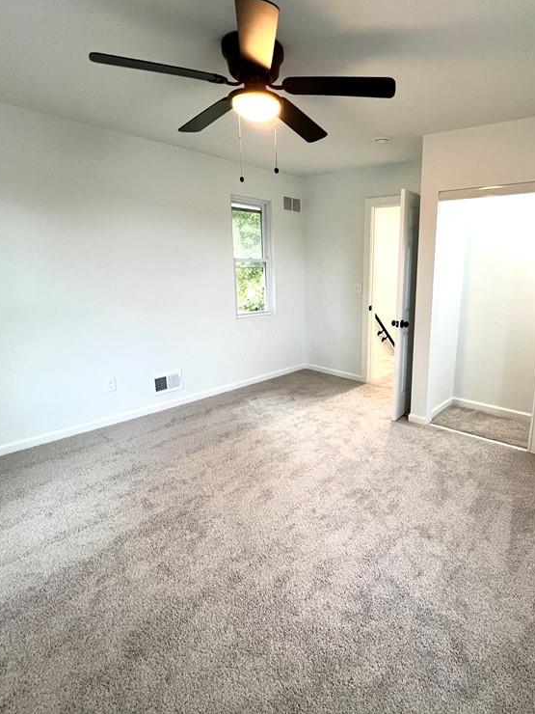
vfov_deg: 87.8
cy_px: 353
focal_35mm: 18
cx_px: 356
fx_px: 371
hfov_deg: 69.6
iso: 200
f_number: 1.8
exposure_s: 1/60
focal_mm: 1.57
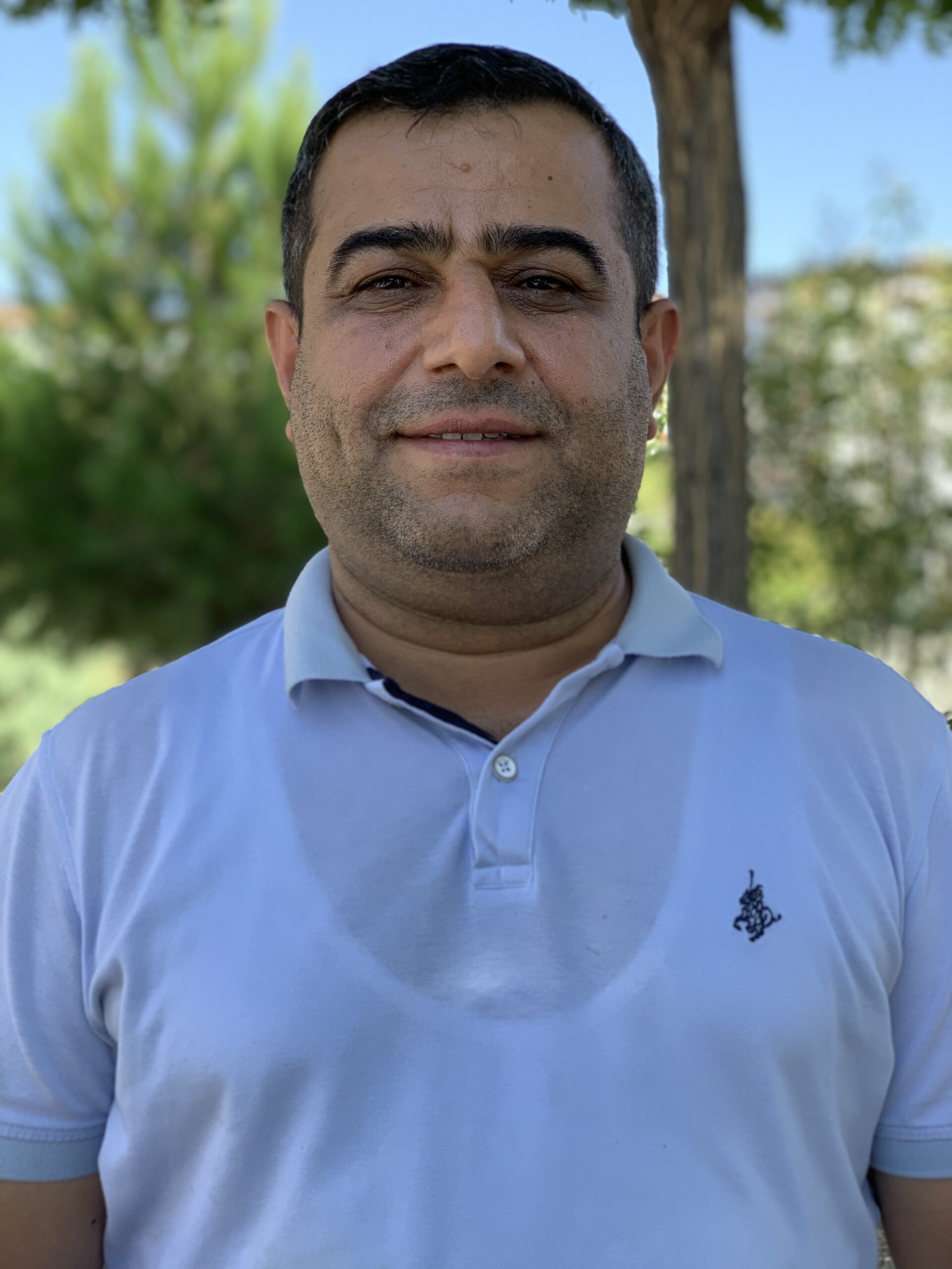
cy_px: 634
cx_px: 476
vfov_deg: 36.8
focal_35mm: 52
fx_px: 1907
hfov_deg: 28.0
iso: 20
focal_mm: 6
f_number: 2.4
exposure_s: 1/122
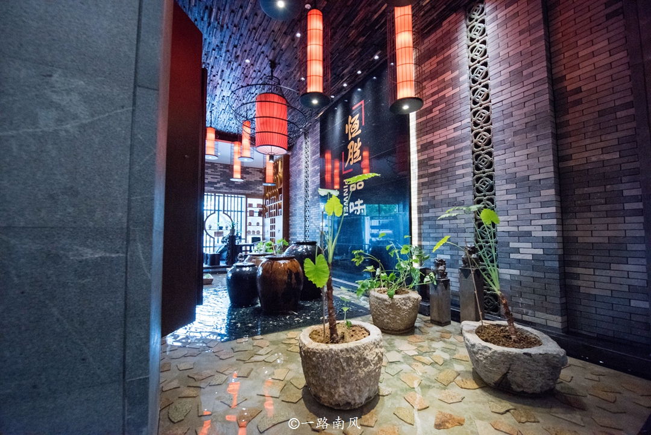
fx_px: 253
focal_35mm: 14
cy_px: 218
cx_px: 326
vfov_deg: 81.3
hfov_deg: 104.2
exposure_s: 1/100
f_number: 4.5
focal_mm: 14
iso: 2500
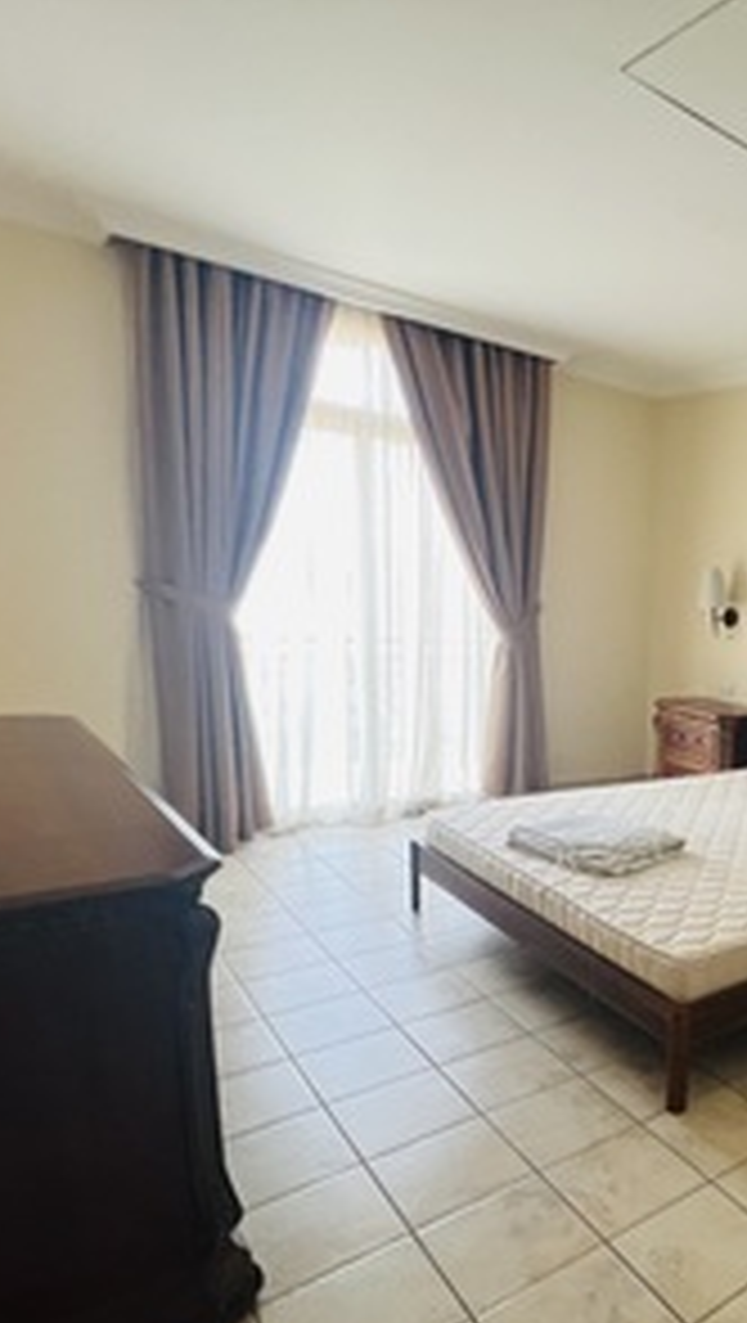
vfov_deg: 80.5
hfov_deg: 41.6
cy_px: 767
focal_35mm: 22
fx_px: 772
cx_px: 812
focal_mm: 1.57
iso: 160
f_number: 1.8
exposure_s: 1/50
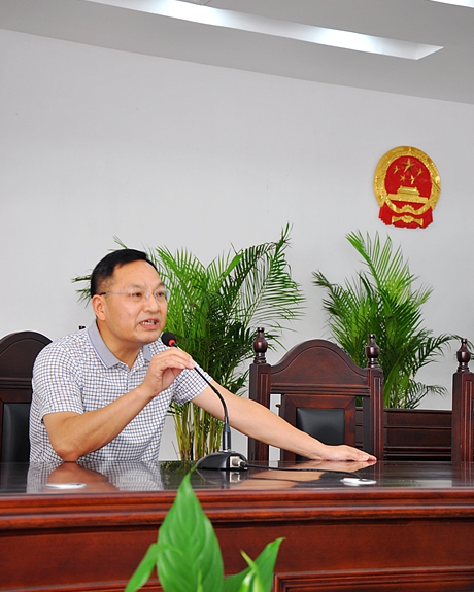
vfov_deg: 29.1
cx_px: 235
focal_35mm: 65
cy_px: 306
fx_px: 1140
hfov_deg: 23.5
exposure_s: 1/10
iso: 200
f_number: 4.5
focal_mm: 38
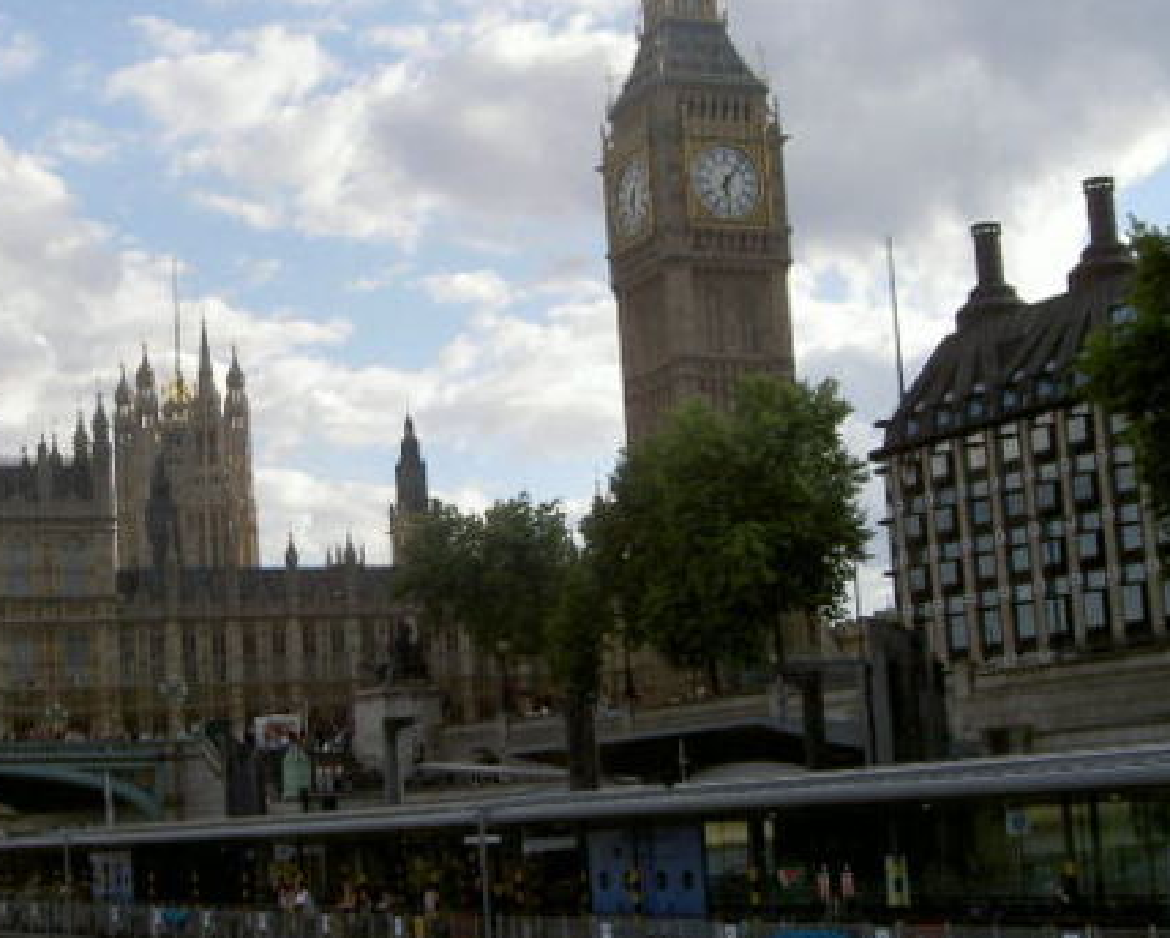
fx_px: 2218
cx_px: 395
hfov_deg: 29.4
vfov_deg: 23.9
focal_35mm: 64
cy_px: 477
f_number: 4.9
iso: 100
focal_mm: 9
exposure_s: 1/588
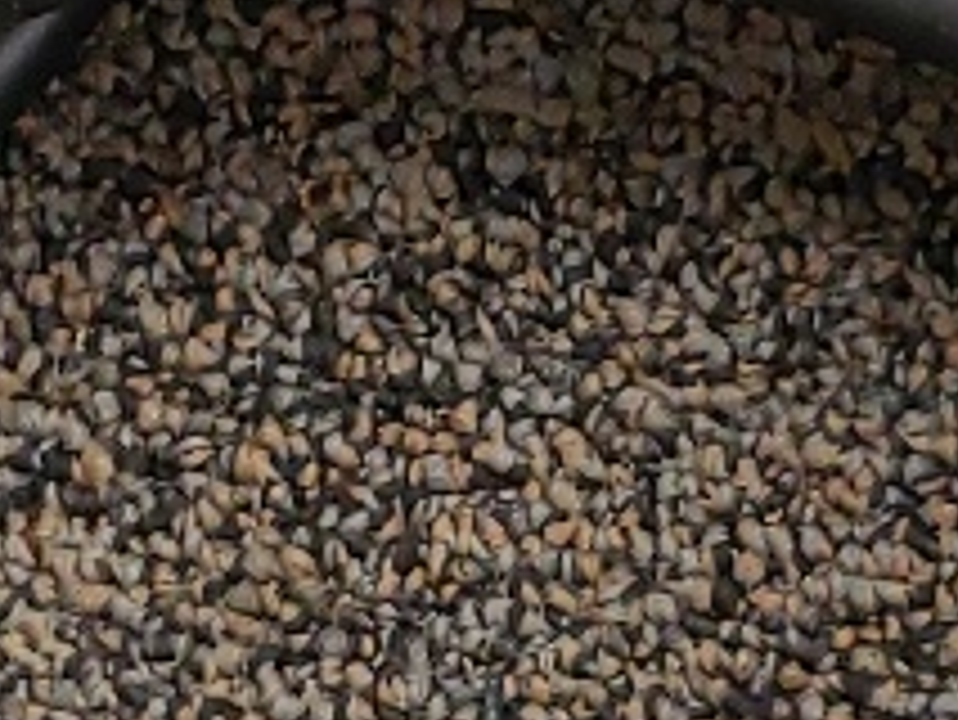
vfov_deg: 7.6
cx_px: 783
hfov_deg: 10.1
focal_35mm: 195
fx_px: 5400
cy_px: 351
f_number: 1.5
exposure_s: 1/30
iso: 285
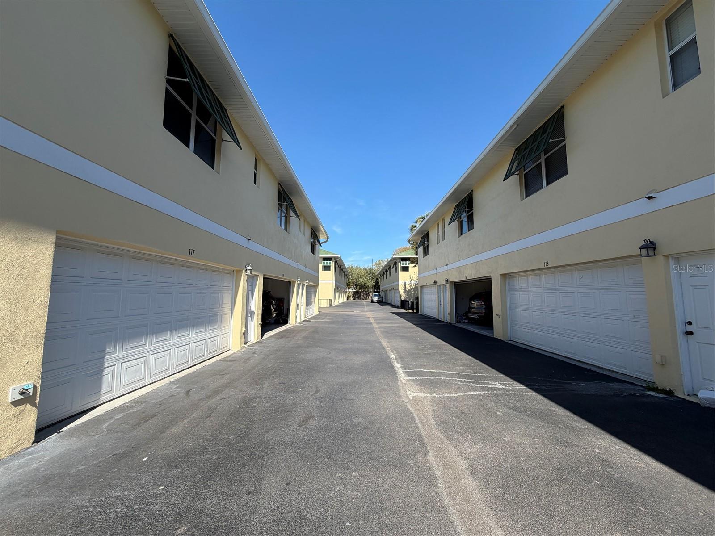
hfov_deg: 102.1
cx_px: 358
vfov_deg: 85.7
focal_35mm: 14
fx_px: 289
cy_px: 268
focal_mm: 2.22
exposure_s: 1/770
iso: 32
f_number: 2.2
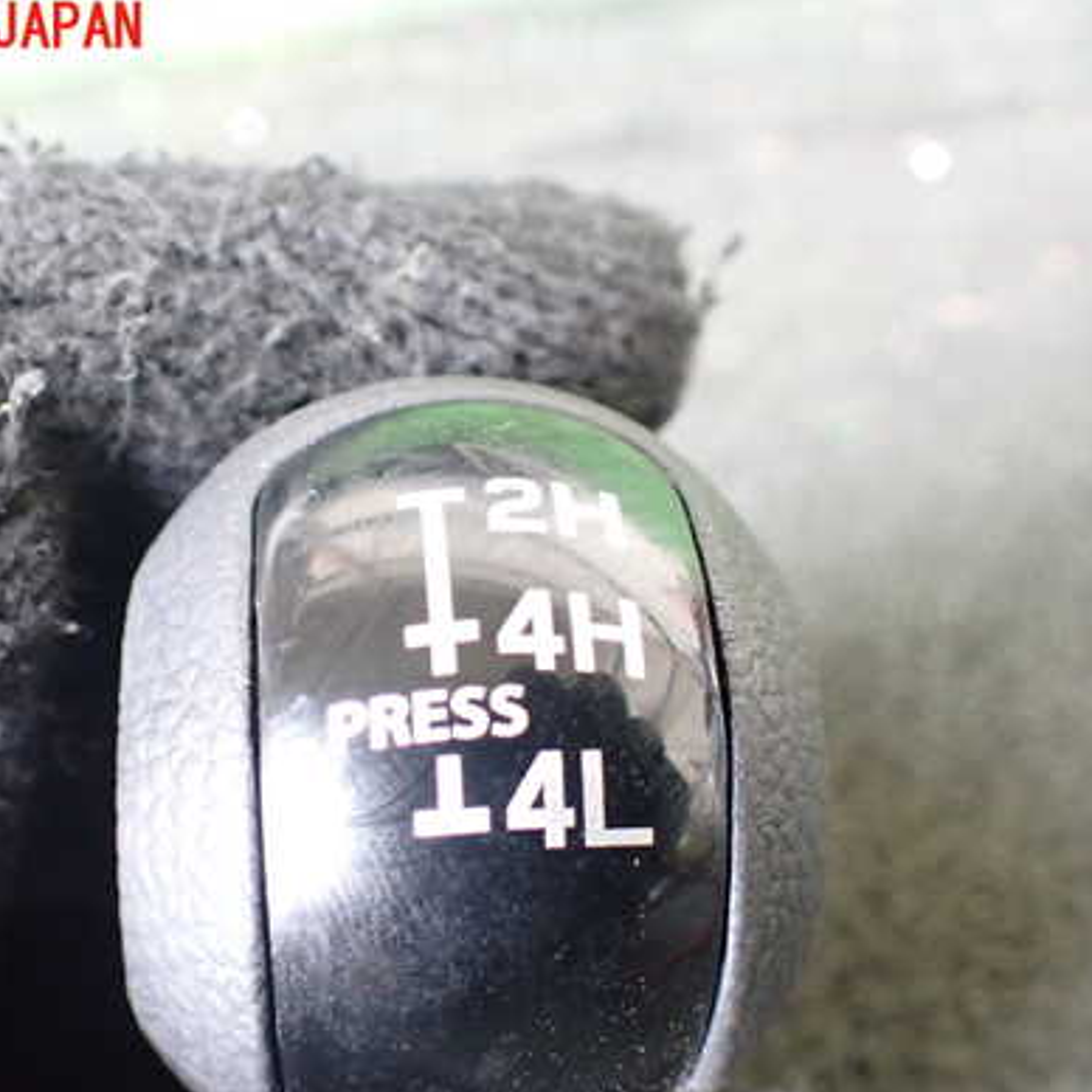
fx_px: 1463
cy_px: 628
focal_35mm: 41
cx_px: 476
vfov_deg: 40.8
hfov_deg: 40.8
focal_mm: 5.4
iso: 800
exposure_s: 1/50
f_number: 2.3
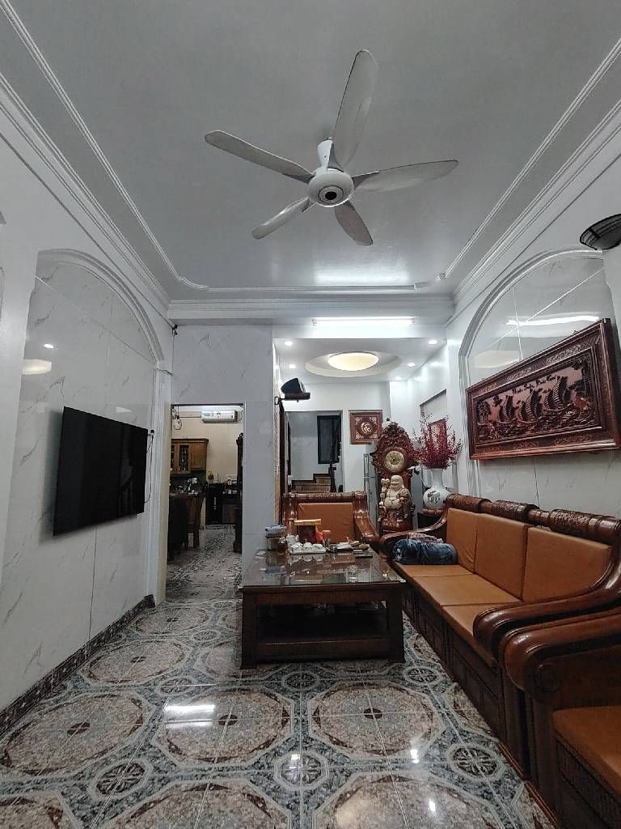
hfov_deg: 74.7
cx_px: 310
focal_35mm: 17
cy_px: 414
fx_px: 407
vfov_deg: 91.0
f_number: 2.2
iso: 106
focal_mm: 1.42
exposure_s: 1/50
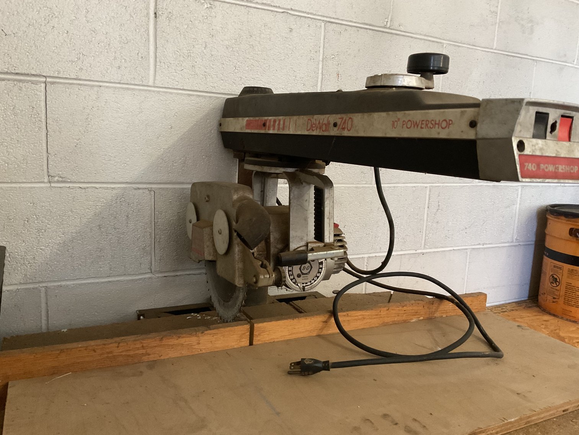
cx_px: 290
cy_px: 218
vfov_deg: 48.2
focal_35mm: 29
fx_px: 485
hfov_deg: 61.7
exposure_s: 1/40
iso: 320
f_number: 1.8
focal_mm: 3
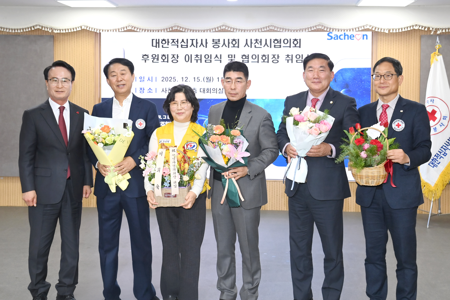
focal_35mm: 40
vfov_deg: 33.4
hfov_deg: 48.5
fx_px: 500
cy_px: 150
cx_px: 225
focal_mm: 40
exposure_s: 1/250
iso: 2500
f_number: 6.3
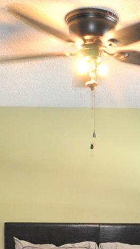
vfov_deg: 24.8
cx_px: 102
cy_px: 245
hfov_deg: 14.7
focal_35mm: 82
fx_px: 541
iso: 1250
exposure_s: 1/60
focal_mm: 16
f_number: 5
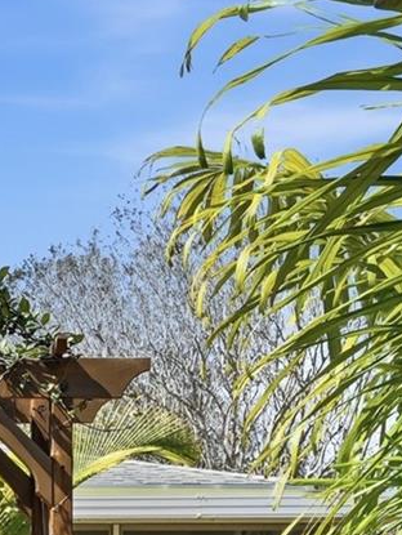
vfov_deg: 17.1
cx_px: -210
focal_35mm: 111
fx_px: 1716
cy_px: 610
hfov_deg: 12.7
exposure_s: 1/5000
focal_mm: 30
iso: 250
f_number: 9
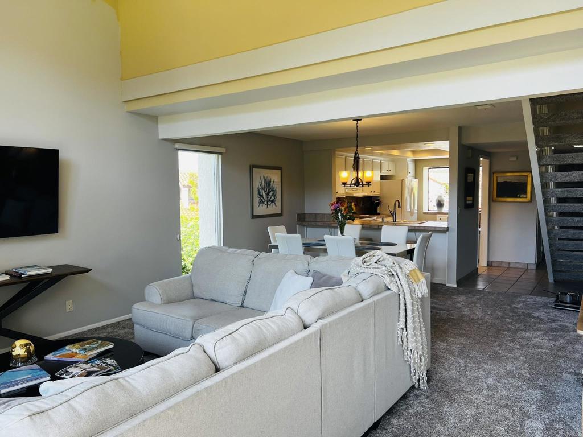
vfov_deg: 53.1
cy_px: 218
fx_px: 438
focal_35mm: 26
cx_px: 292
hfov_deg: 67.3
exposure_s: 1/198
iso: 50
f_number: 1.5
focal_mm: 5.7
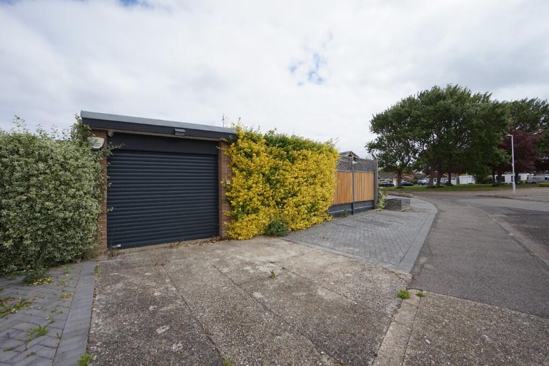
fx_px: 229
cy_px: 183
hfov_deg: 100.4
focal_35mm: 15
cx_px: 274
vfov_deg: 77.3
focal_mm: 10
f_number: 11
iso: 100
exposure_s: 1/125
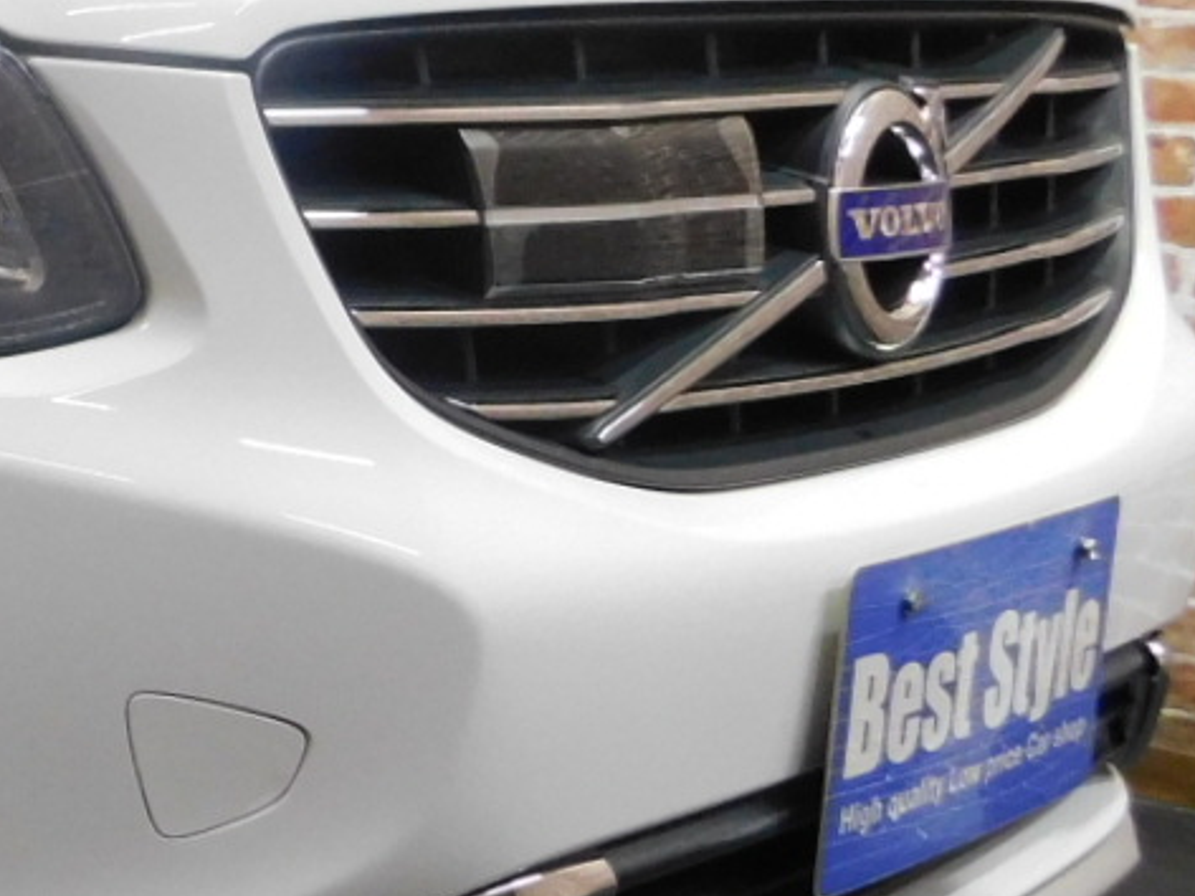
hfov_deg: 20.9
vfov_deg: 18.9
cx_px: -635
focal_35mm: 78
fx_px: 2693
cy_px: 382
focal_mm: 4
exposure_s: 1/30
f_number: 3
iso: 320
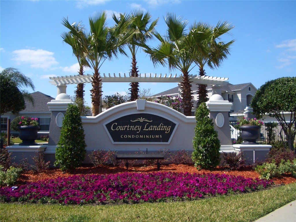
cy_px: 111
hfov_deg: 52.6
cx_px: 148
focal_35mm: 35
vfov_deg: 40.7
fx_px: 299
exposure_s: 1/1000
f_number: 2.6
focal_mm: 5.8
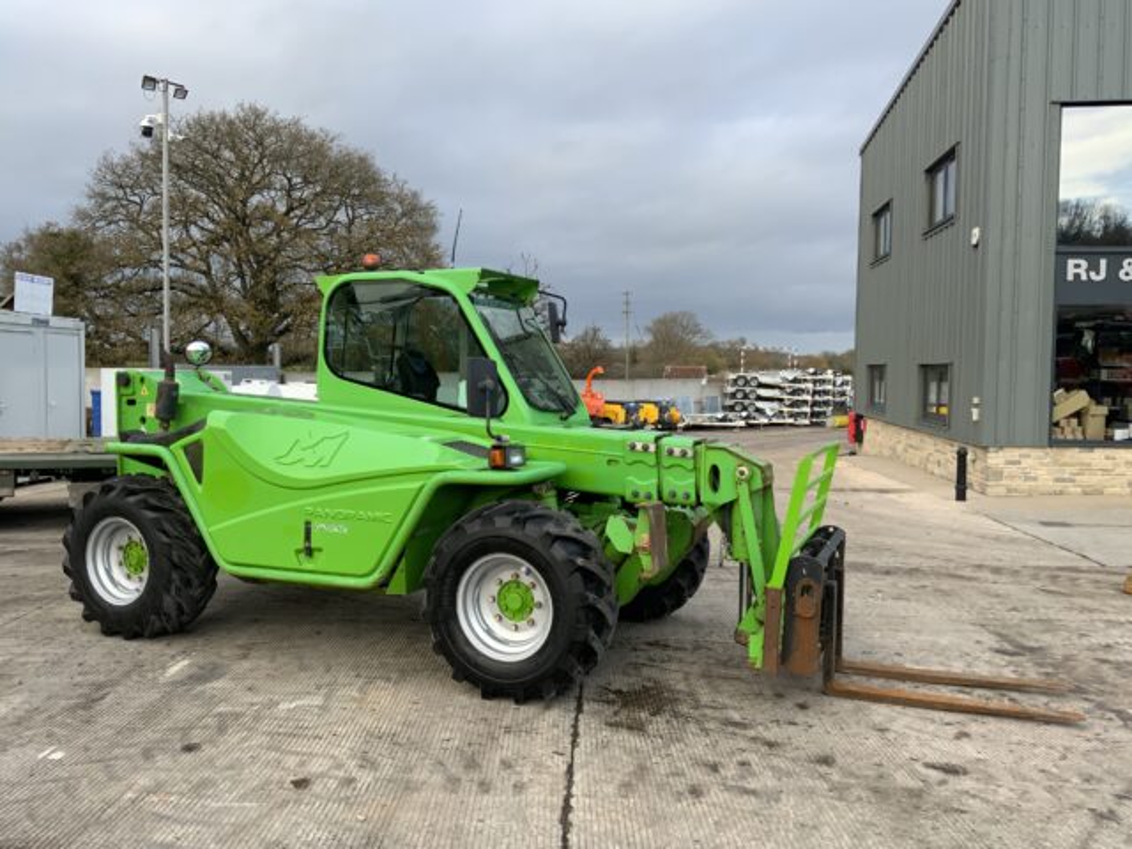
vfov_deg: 48.2
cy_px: 424
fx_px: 948
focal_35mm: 29
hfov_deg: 61.7
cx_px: 566
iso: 16
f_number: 1.8
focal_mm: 3
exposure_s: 1/365
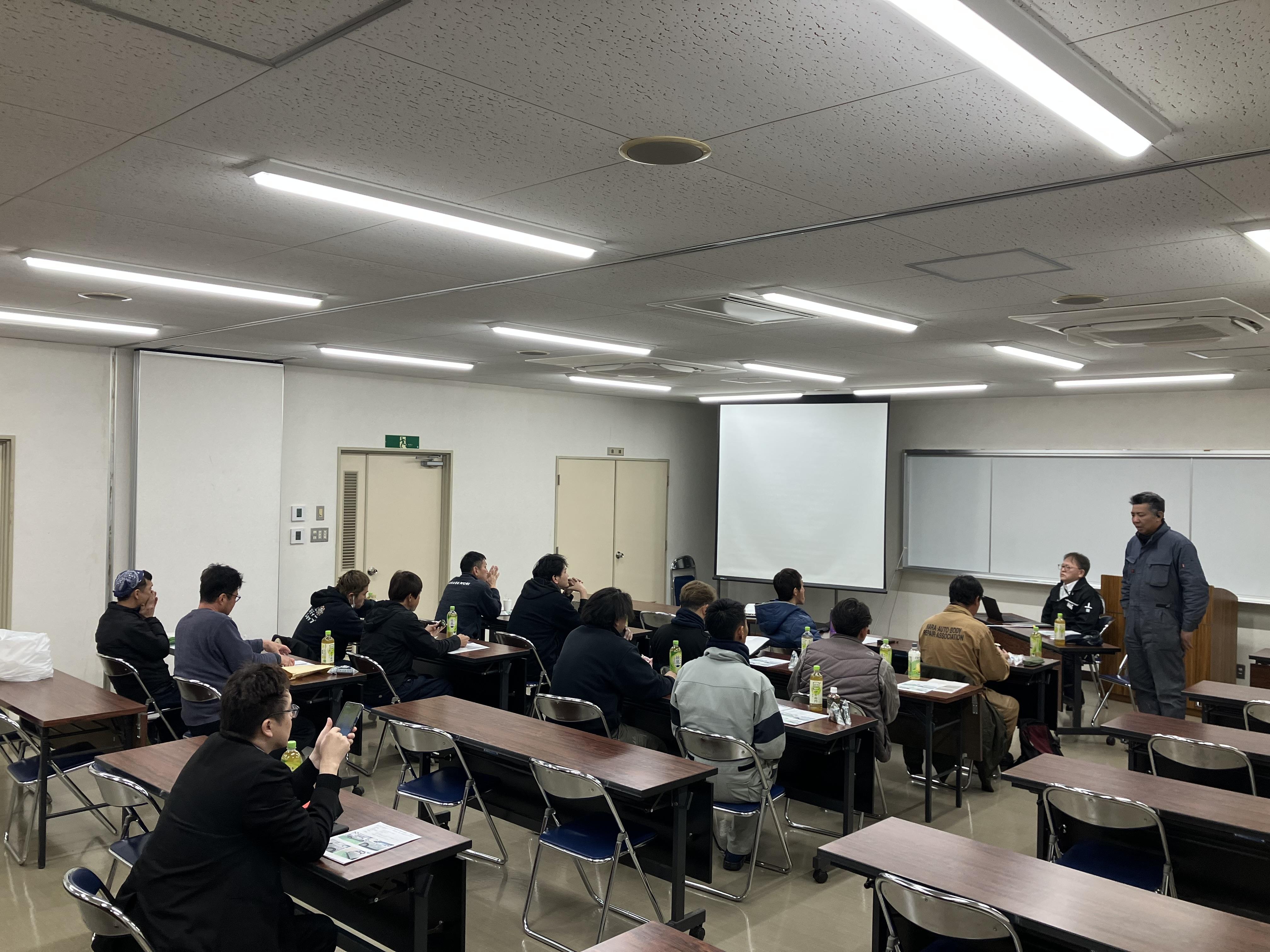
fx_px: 1027
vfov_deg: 49.7
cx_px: 635
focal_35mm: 28
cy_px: 476
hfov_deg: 63.4
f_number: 1.8
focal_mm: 3.99
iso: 64
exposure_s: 1/121
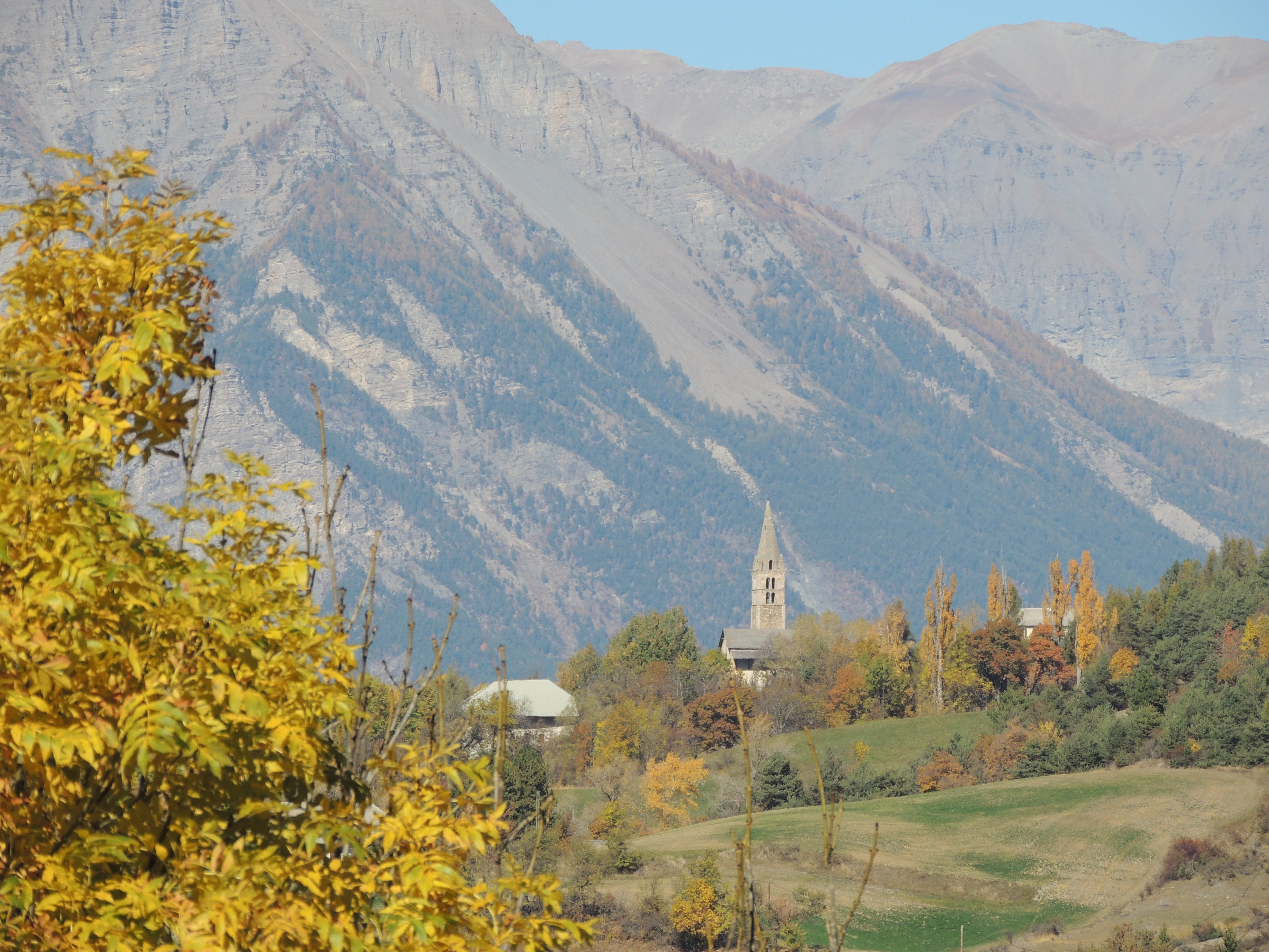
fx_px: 11914
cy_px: 476
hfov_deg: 6.1
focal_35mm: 325
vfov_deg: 4.6
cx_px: 634
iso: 100
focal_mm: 57.9
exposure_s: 1/640
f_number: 4.8
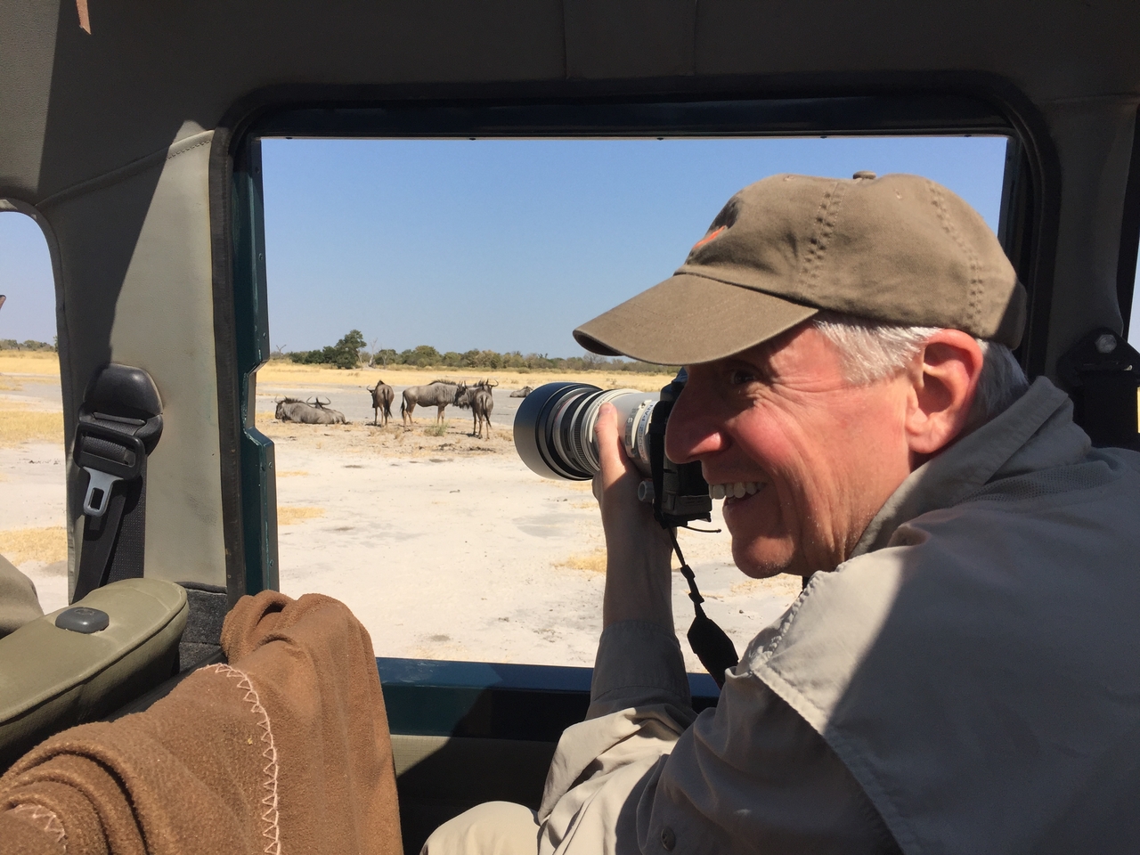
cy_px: 428
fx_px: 955
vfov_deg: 48.2
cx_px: 570
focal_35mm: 29
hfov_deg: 61.7
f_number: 2.2
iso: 32
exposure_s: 1/2825
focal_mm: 4.15
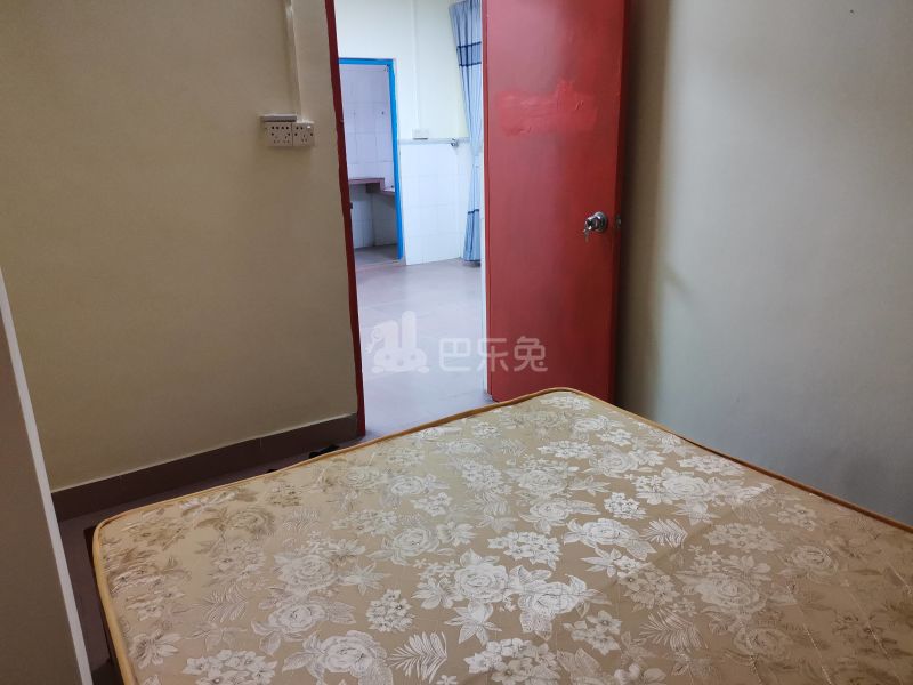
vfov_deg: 53.1
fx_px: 686
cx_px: 456
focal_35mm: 26
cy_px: 342
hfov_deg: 67.3
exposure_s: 1/33.3
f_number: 1.8
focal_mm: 4.75
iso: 400
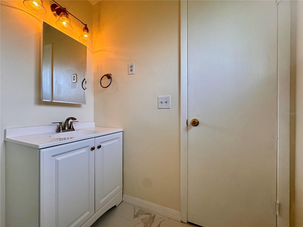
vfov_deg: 85.7
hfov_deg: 102.1
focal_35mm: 14
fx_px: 123
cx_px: 152
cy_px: 114
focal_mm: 2.22
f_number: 2.2
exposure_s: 1/120
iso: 200
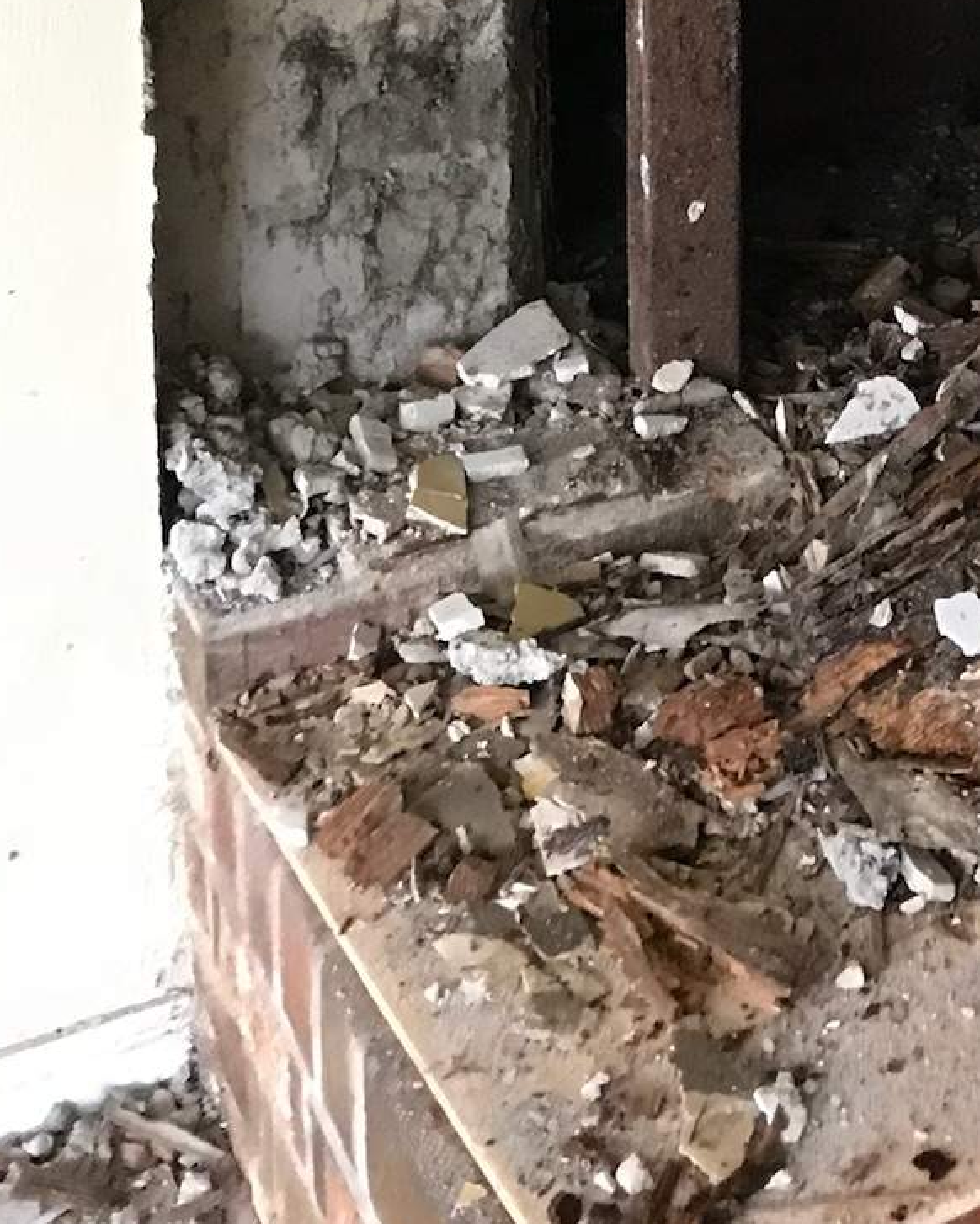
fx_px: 2790
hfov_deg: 19.2
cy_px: -482
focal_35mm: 77
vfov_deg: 21.6
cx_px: 1031
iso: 100
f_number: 1.8
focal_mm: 3.99
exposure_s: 1/15
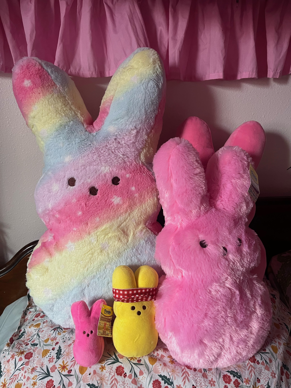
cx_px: 146
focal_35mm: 26
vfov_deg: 67.3
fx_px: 291
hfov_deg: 53.1
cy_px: 194
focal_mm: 5.1
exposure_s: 1/60
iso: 200
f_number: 1.6
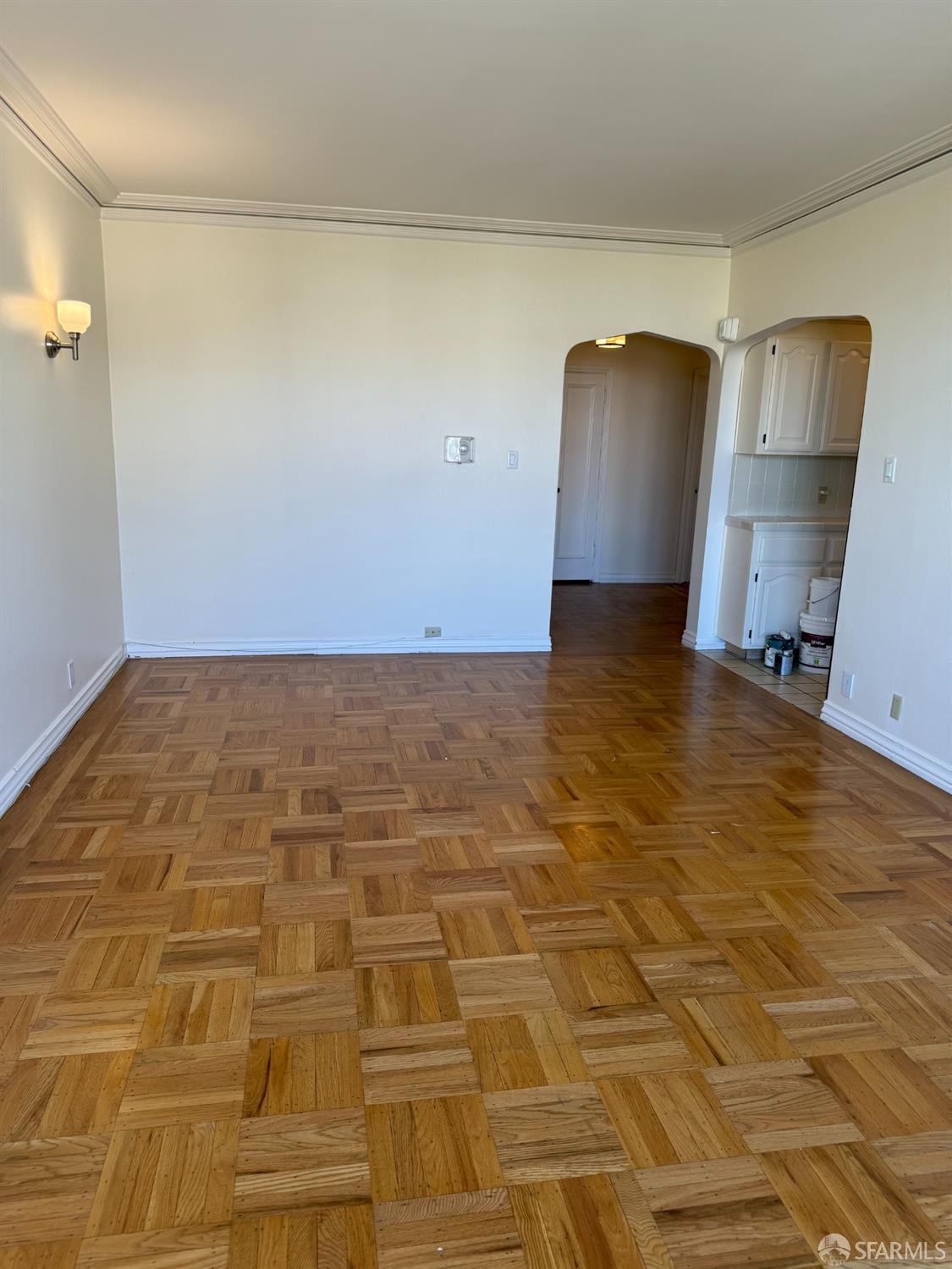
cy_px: 634
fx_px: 880
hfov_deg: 56.8
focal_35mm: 24
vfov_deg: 71.6
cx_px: 476
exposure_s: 1/120
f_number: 1.78
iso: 64
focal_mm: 6.76
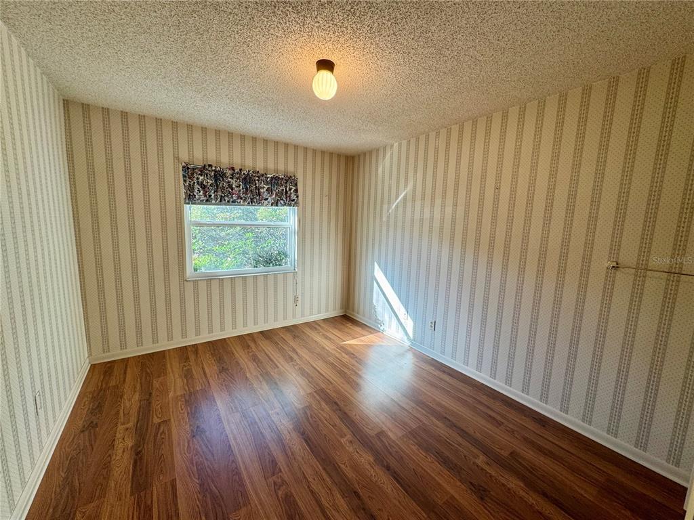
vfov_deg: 85.7
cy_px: 260
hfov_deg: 102.1
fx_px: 281
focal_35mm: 14
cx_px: 347
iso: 64
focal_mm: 2.22
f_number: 2.2
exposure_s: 1/120
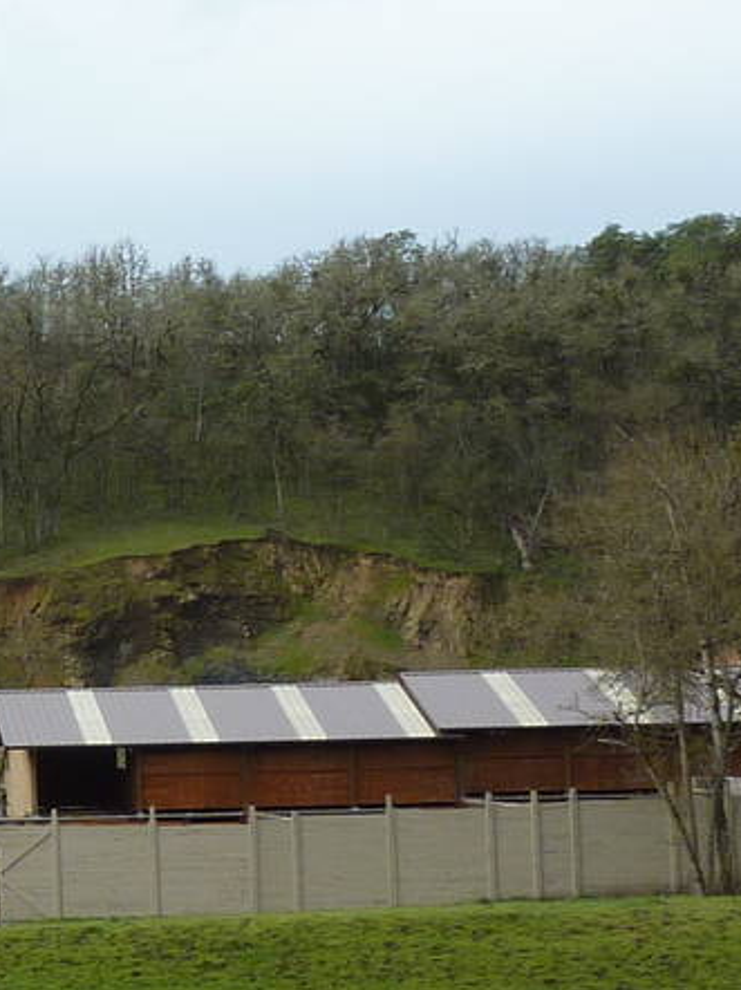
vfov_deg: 18.7
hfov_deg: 12.8
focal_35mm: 105
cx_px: -584
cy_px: 585
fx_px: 3000
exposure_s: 1/500
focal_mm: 4.7
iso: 80
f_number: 3.4
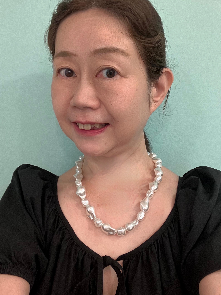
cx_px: 108
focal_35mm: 38
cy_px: 127
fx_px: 323
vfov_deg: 48.8
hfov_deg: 37.8
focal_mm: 2.87
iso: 200
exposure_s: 1/40
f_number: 2.2
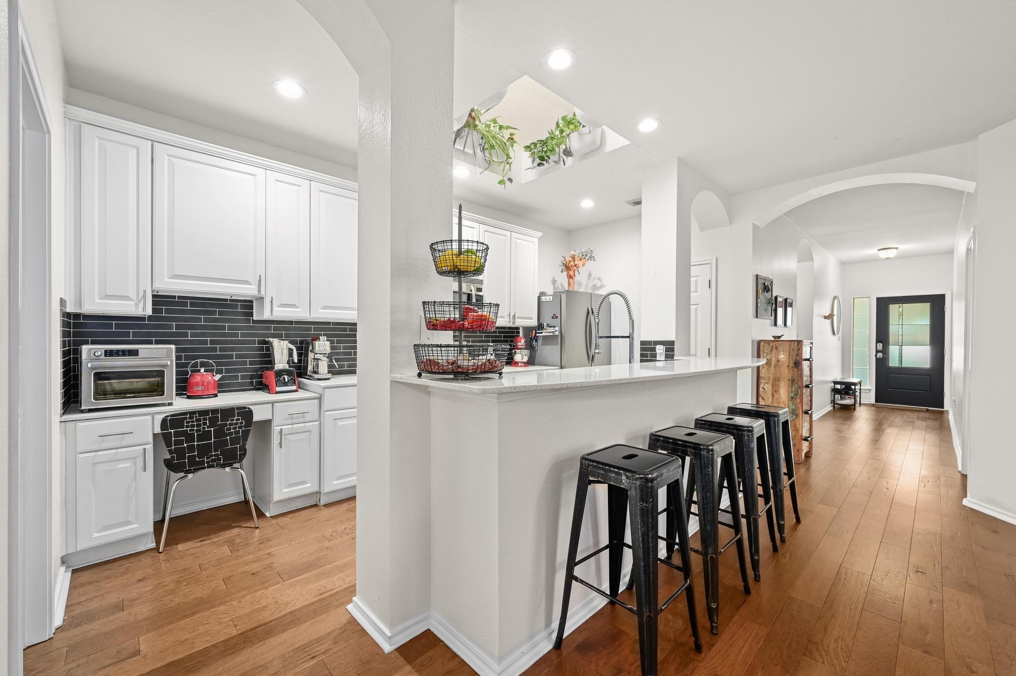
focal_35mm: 14
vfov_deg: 79.1
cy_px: 338
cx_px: 508
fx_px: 409
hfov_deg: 102.3
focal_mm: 14.5
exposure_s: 1/1.25
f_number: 8
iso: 800
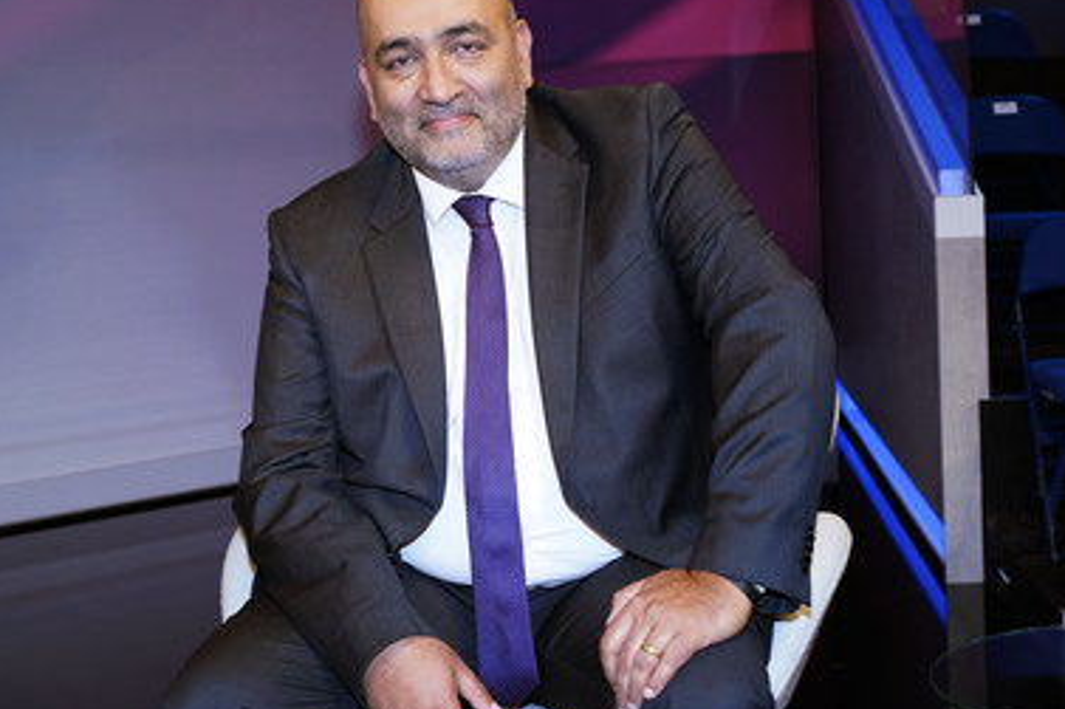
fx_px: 1626
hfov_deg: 36.2
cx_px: 490
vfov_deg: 24.6
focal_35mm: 55
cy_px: 314
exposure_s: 1/125
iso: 2000
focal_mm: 46
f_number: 5.6
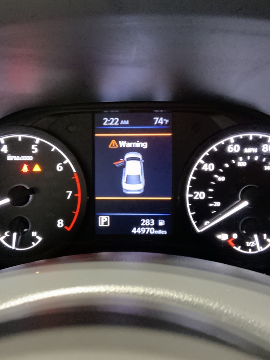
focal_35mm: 39
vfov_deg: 47.9
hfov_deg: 36.8
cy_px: 179
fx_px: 406
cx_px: 123
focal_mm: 3
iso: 320
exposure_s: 1/28
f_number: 1.8
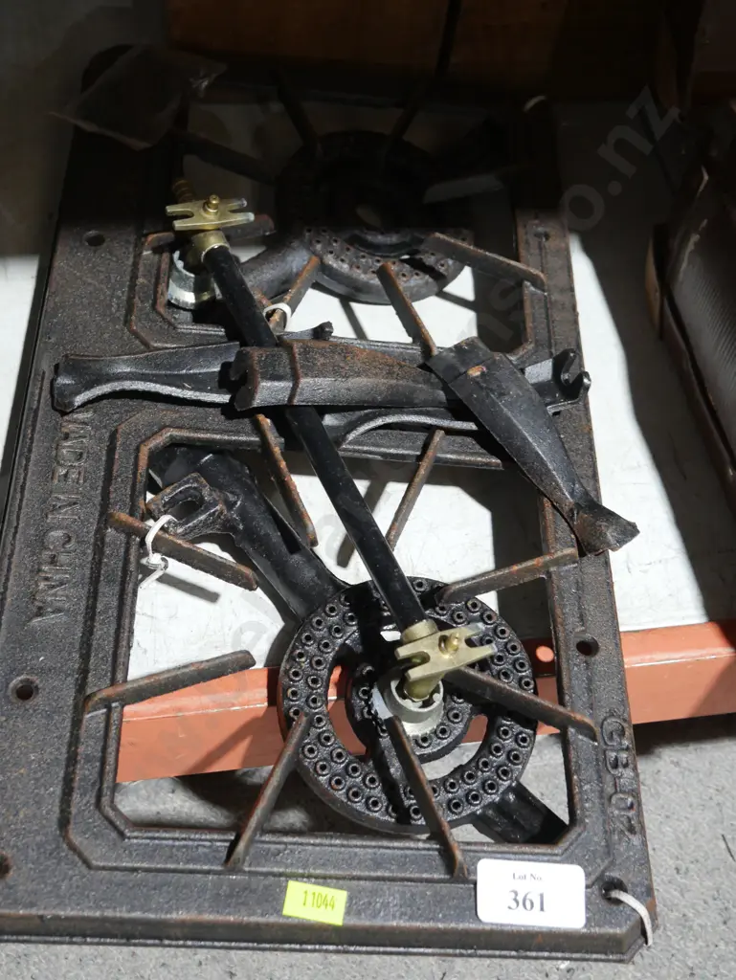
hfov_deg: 31.5
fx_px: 1303
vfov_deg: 41.2
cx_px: 368
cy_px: 490
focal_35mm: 46
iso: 1600
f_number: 5.1
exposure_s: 1/60
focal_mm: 23
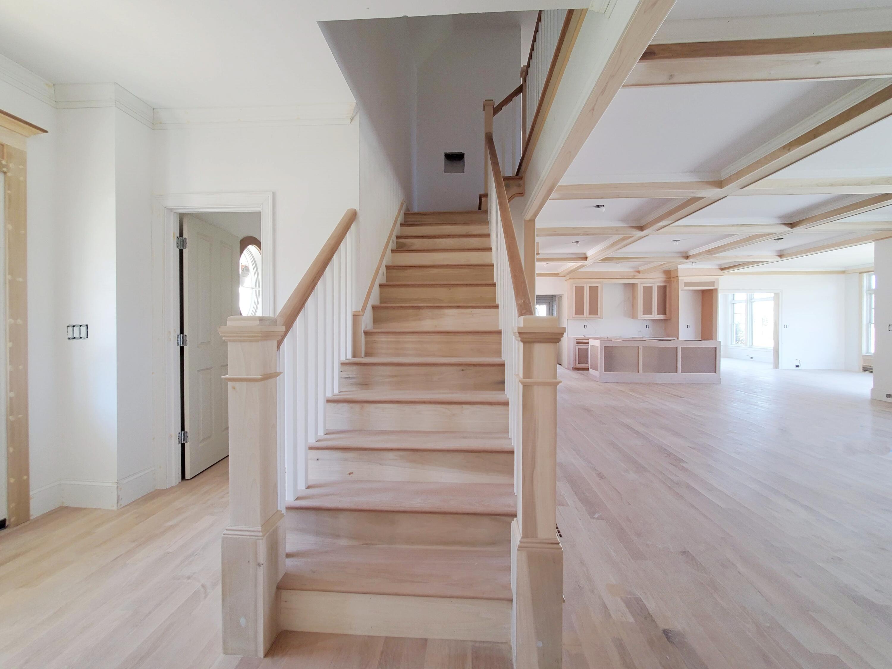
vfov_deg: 89.9
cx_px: 446
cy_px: 334
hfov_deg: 106.2
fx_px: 335
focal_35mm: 13
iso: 100
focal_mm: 1.8
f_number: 2.2
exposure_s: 1/50
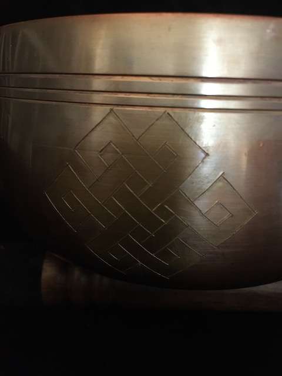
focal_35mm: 29
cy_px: 188
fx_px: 315
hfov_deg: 48.2
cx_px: 141
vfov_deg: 61.7
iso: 320
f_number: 2.2
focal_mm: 4.15
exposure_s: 1/17
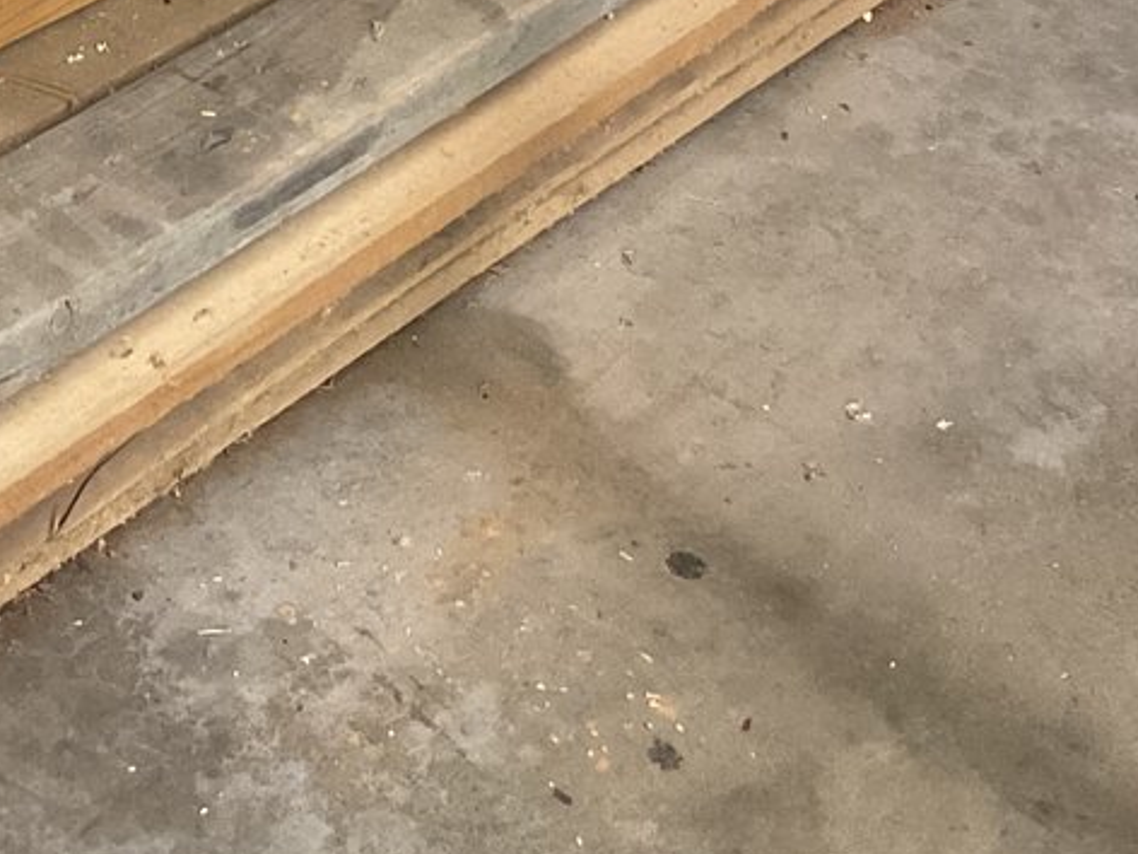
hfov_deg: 20.5
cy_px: -291
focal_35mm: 93
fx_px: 3057
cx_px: 30
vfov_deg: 15.1
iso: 200
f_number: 1.8
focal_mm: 3
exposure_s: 1/40
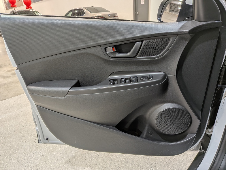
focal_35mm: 24
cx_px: 113
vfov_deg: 56.8
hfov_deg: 71.6
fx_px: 157
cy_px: 85
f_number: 1.7
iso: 27
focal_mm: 4.53
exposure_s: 1/200
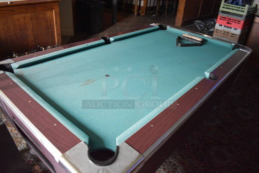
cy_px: 86
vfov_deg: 48.0
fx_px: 194
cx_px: 130
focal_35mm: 27
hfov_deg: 67.3
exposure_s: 1/125
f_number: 3.5
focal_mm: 18
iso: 3200
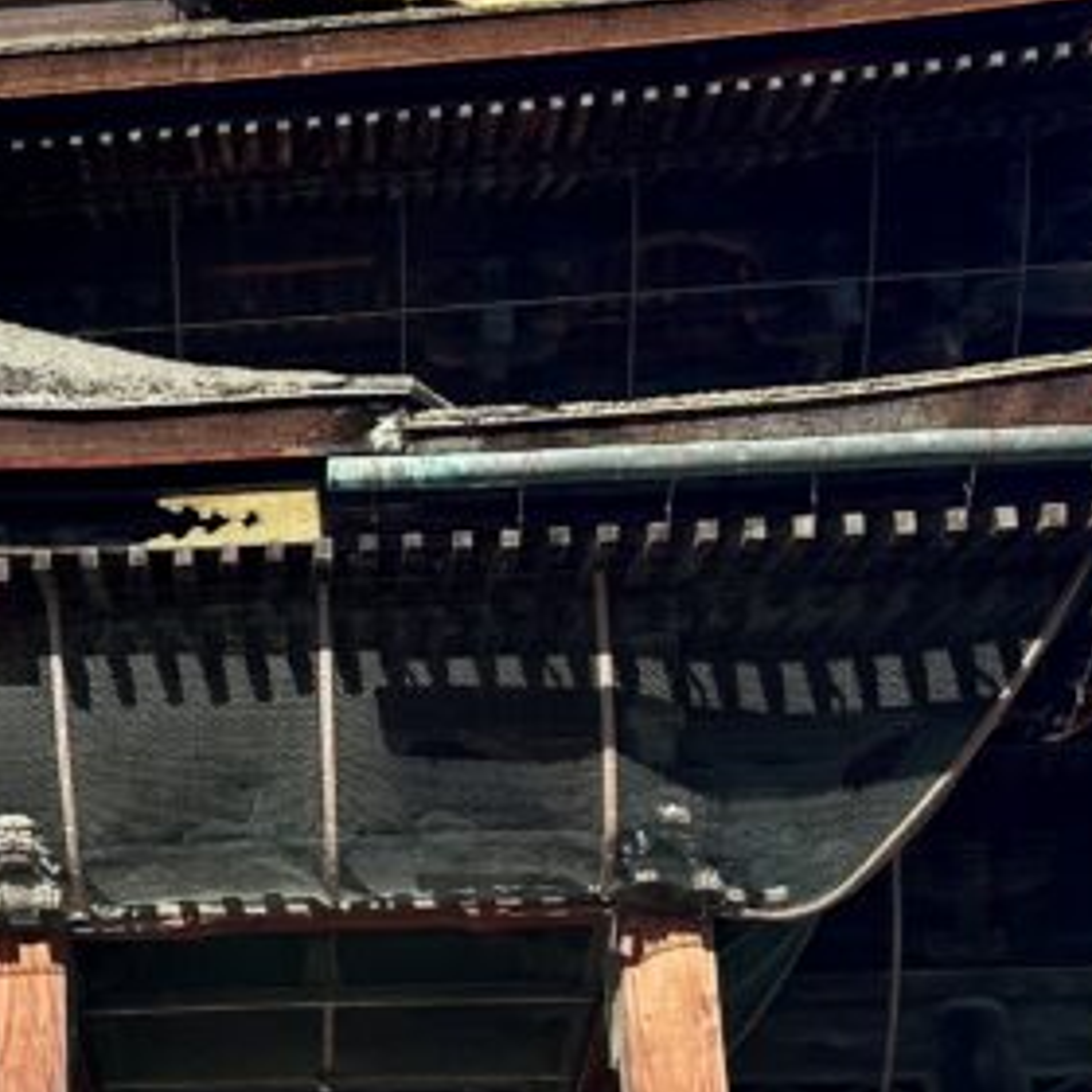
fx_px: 2998
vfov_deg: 20.6
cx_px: -222
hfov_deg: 19.4
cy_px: 698
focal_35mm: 84
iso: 50
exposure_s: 1/1344
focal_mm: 5.7
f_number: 1.5
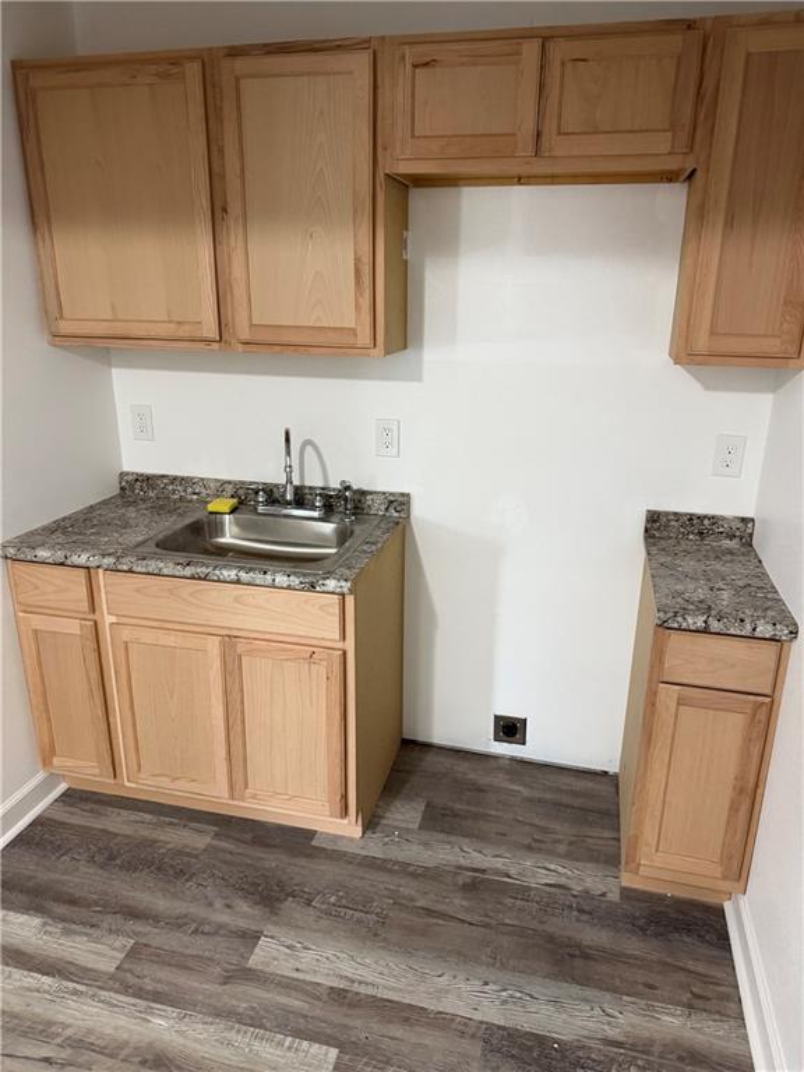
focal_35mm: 24
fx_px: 743
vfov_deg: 71.6
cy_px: 536
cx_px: 402
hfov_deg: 56.8
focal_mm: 6.76
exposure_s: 1/60
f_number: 1.78
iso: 320
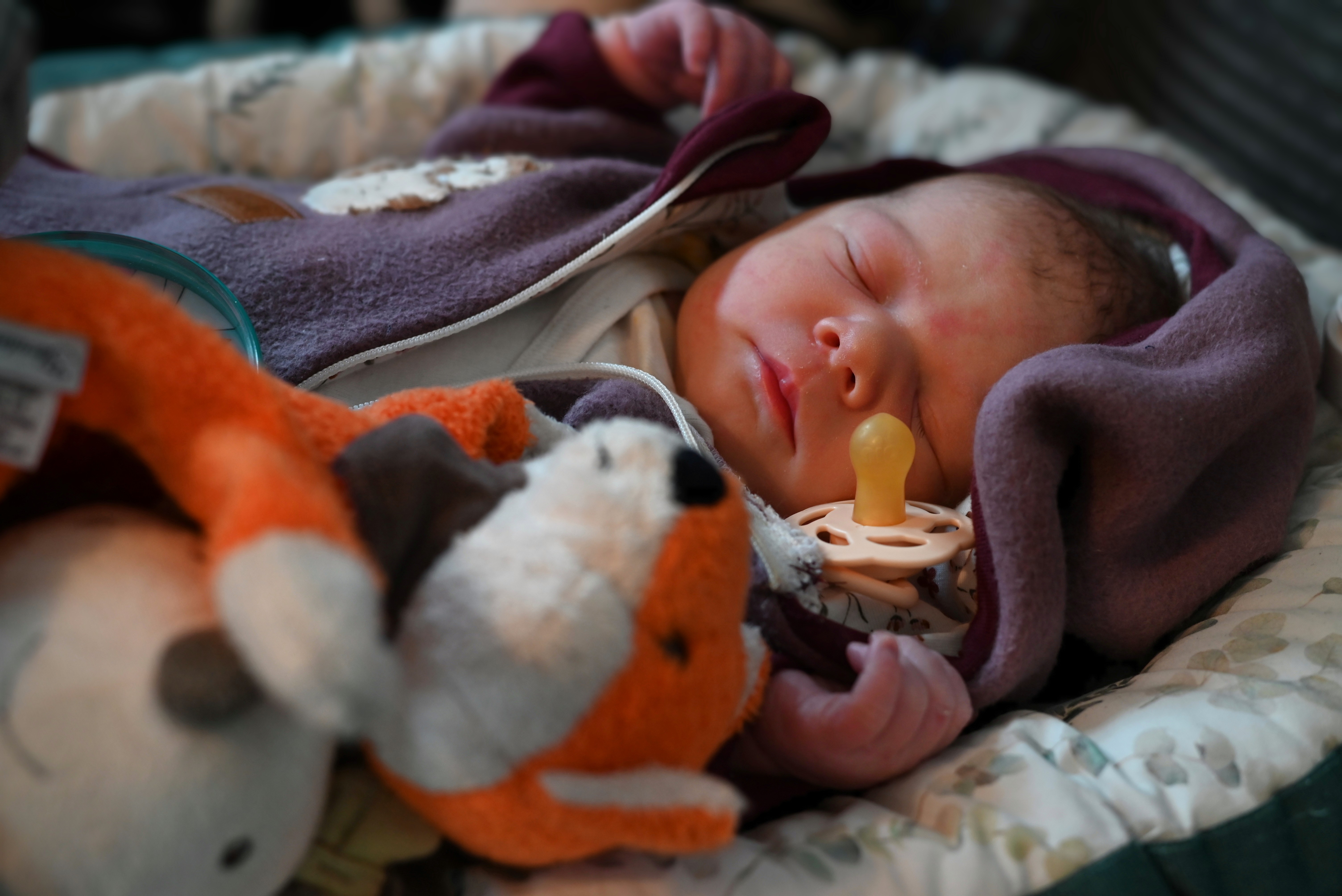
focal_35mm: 50
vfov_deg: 27.0
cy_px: 448
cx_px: 671
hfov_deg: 39.6
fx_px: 1865
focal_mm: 50
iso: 1000
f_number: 4.5
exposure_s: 1/15
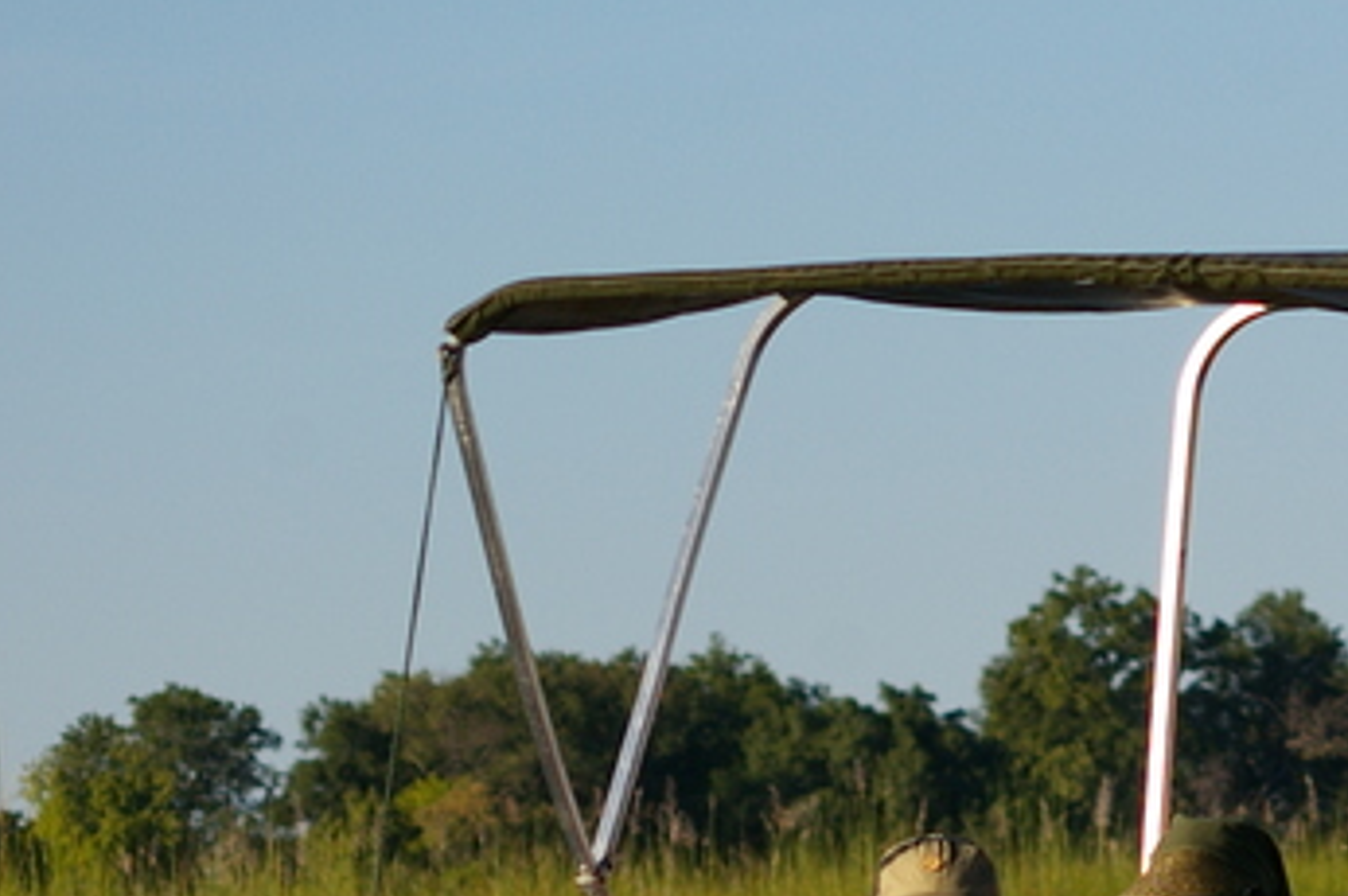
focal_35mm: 995
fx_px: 37221
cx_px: 1508
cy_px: 1019
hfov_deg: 2.1
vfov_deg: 1.4
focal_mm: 270
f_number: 8
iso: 200
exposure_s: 1/750
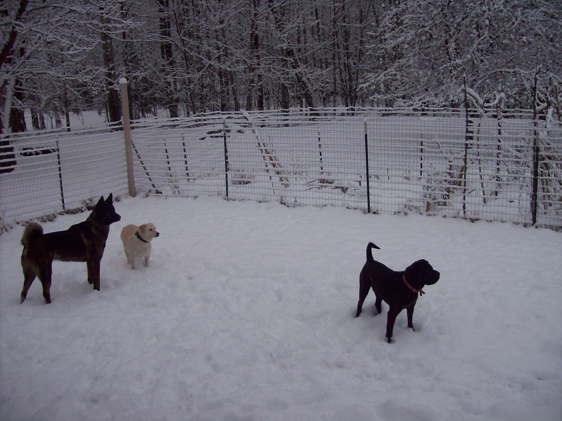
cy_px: 210
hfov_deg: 51.4
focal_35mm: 36
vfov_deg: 39.6
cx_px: 281
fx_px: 584
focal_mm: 6
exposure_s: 1/247
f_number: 2.7
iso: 80
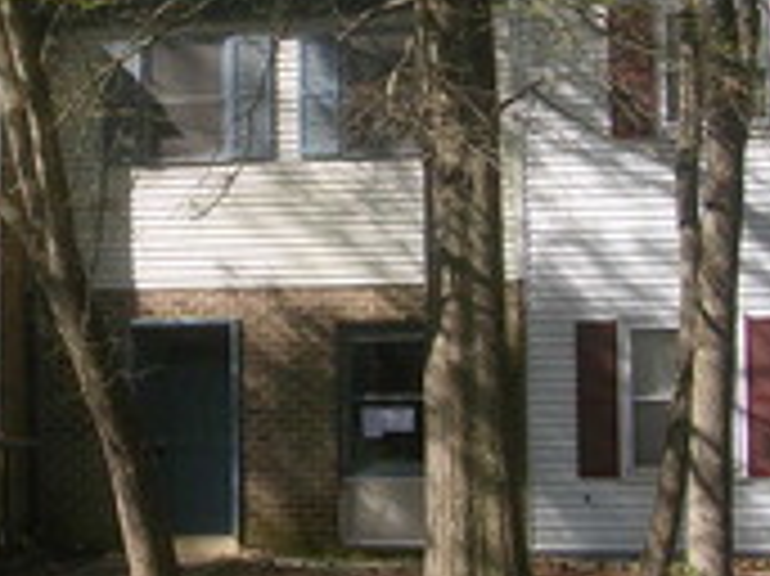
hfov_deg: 25.0
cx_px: 171
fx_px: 1712
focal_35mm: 77
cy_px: 198
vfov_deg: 19.1
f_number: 2.8
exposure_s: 1/470
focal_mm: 5.8
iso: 50
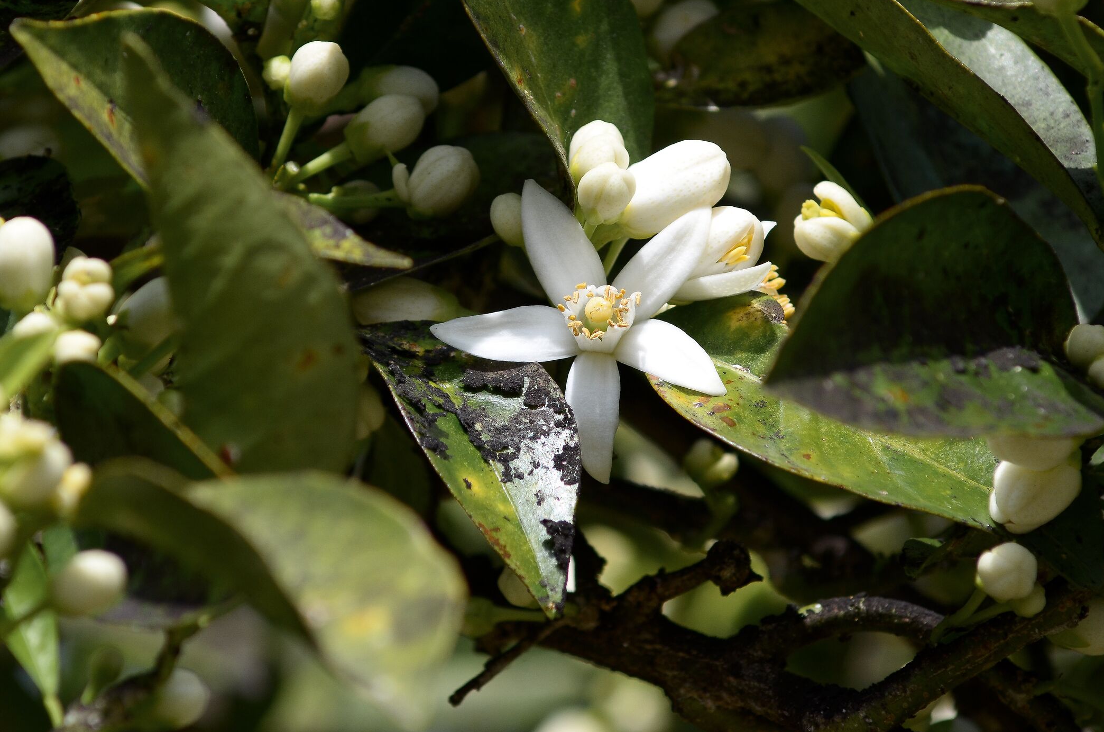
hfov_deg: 5.7
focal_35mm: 362
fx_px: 11081
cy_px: 346
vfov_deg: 3.8
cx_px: 583
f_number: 8
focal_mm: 210
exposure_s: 1/800
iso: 400
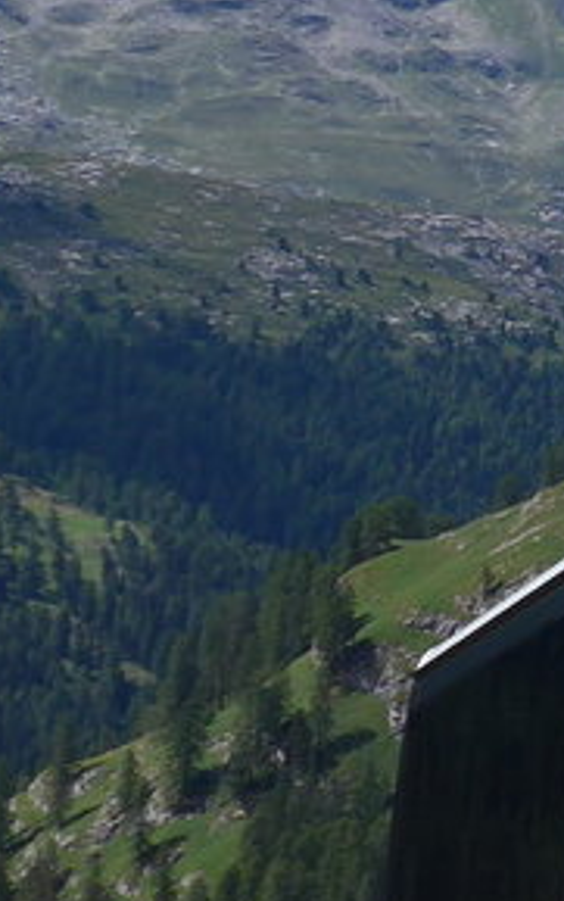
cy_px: 253
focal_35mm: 242
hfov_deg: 5.3
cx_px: 1278
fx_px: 5943
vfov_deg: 8.7
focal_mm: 11.3
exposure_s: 1/1300
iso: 80
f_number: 3.4
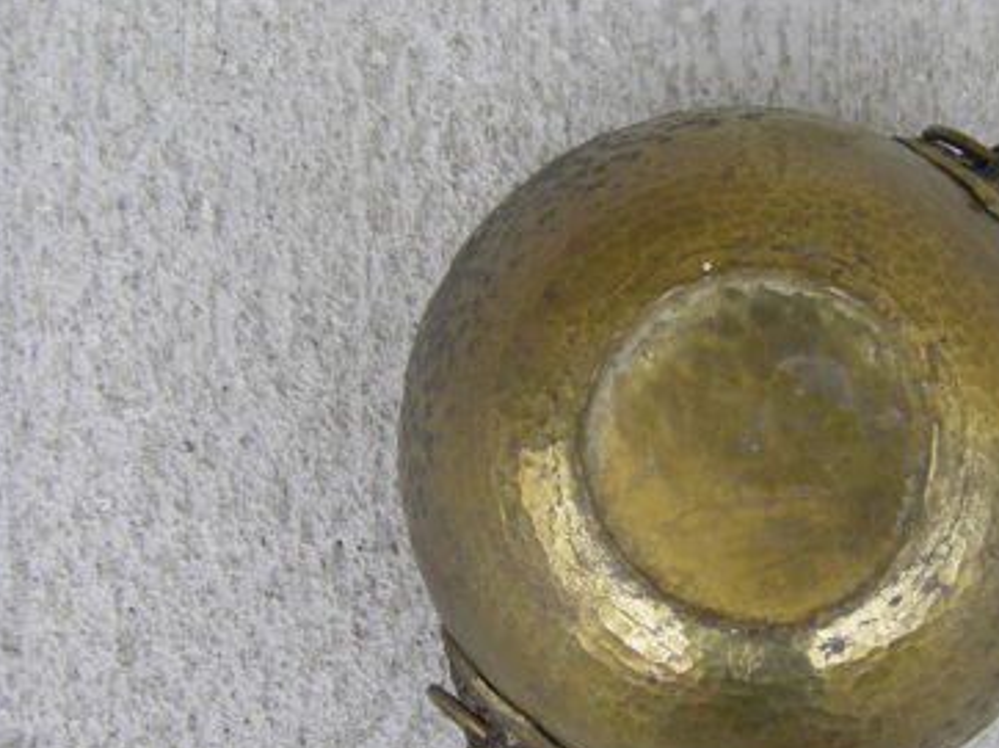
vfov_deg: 23.2
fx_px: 1817
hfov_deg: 30.2
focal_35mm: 63
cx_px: 753
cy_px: 433
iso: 64
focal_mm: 6.3
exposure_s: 1/100
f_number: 3.5
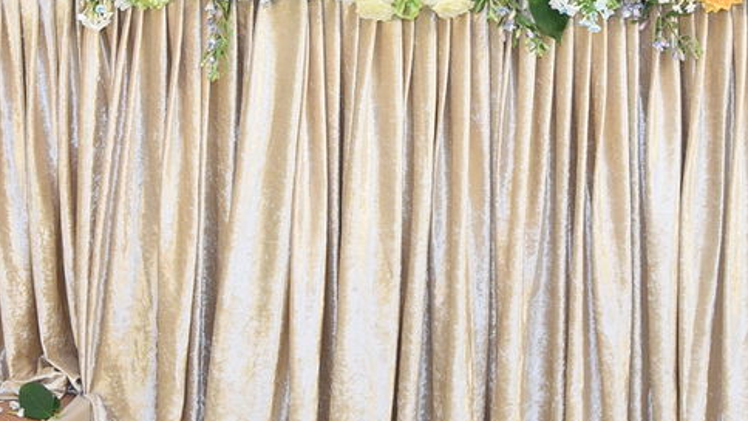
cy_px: -183
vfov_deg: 12.3
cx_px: 383
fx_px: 1864
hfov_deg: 22.7
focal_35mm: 94
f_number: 4
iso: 640
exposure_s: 1/100
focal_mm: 31
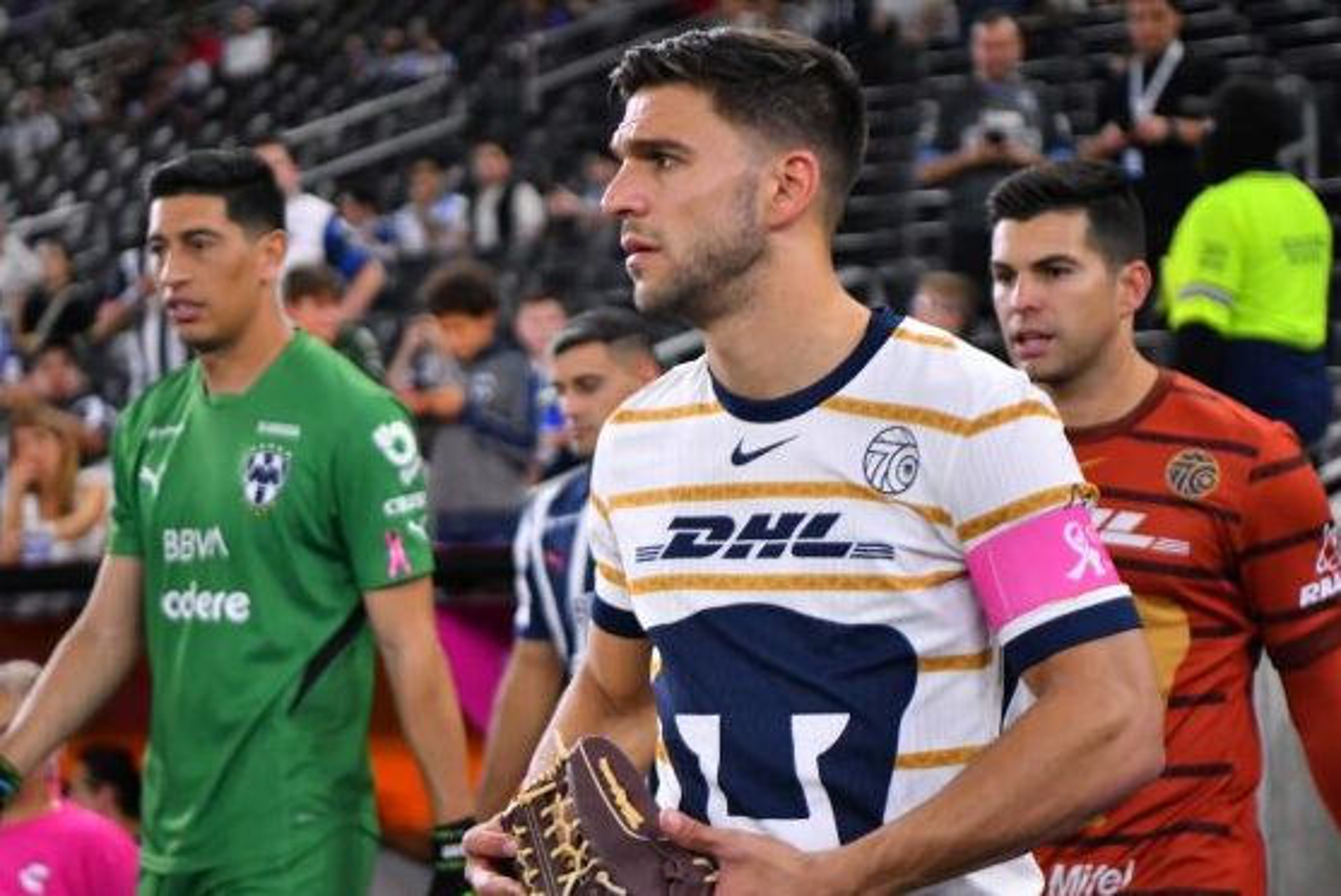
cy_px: 448
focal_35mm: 70
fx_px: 2609
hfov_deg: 28.8
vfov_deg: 19.5
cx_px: 670
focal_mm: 70
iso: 1600
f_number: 2.8
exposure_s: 1/1600
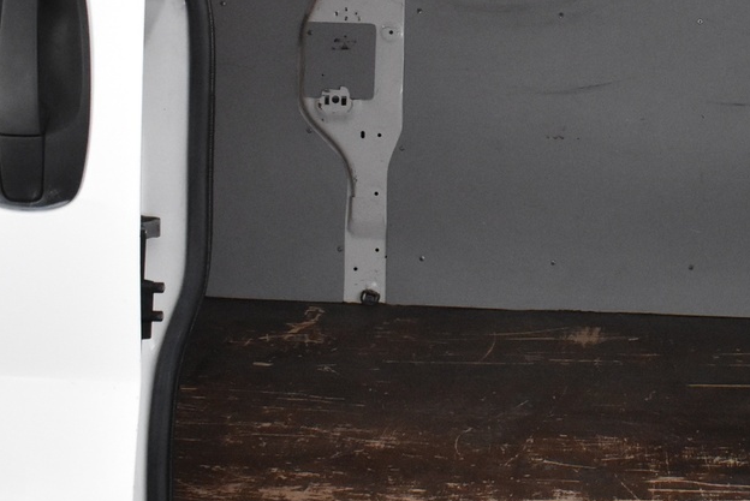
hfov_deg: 27.8
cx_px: 671
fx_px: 1459
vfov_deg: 19.1
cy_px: 50
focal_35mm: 70
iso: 3200
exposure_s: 1/80
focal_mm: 18
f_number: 4.5
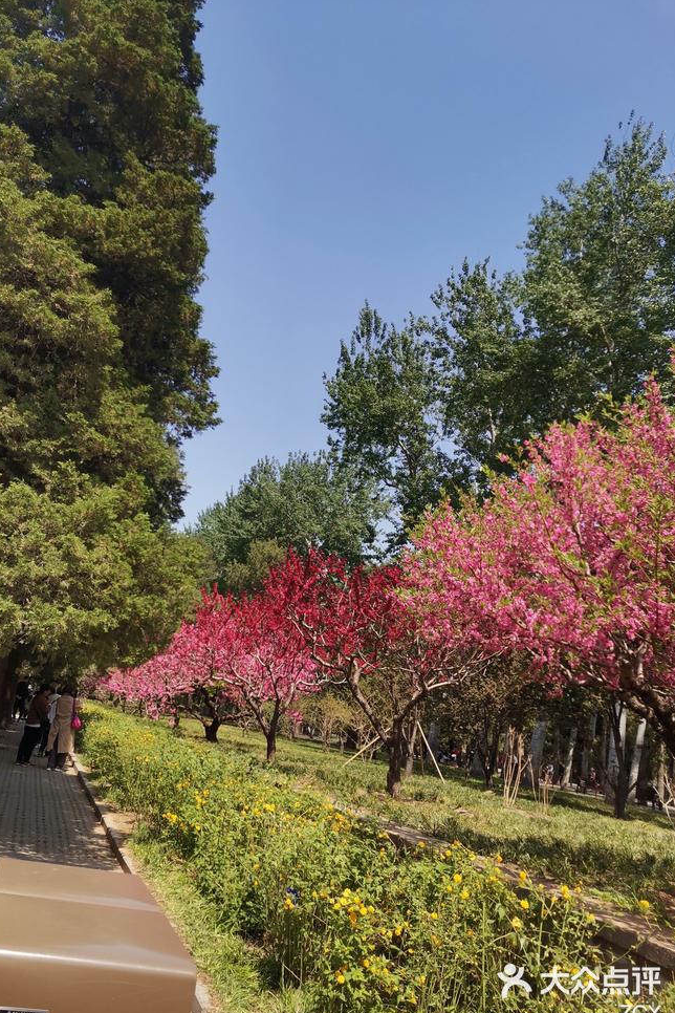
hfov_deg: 46.3
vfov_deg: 65.5
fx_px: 787
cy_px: 521
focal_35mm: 28
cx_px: 287
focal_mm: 5.5
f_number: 1.8
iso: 50
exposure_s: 1/1429
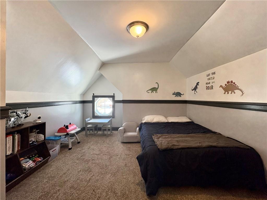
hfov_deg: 102.1
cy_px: 100
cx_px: 134
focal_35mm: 14
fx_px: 108
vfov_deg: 85.7
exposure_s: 1/120
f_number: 2.2
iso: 320
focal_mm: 2.22
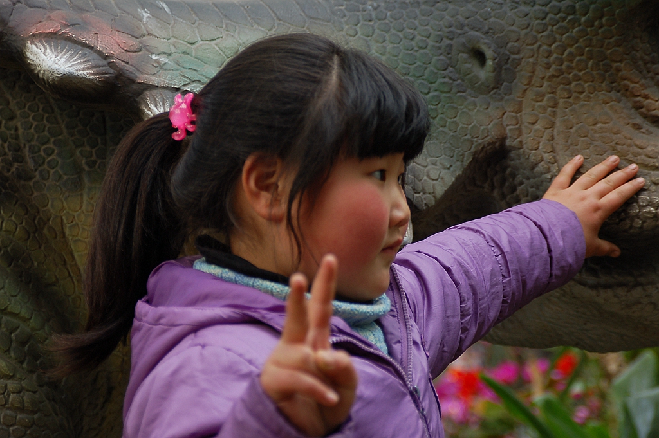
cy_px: 219
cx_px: 330
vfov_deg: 10.7
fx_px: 2332
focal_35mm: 128
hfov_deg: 16.1
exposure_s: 1/30
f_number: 5
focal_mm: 85
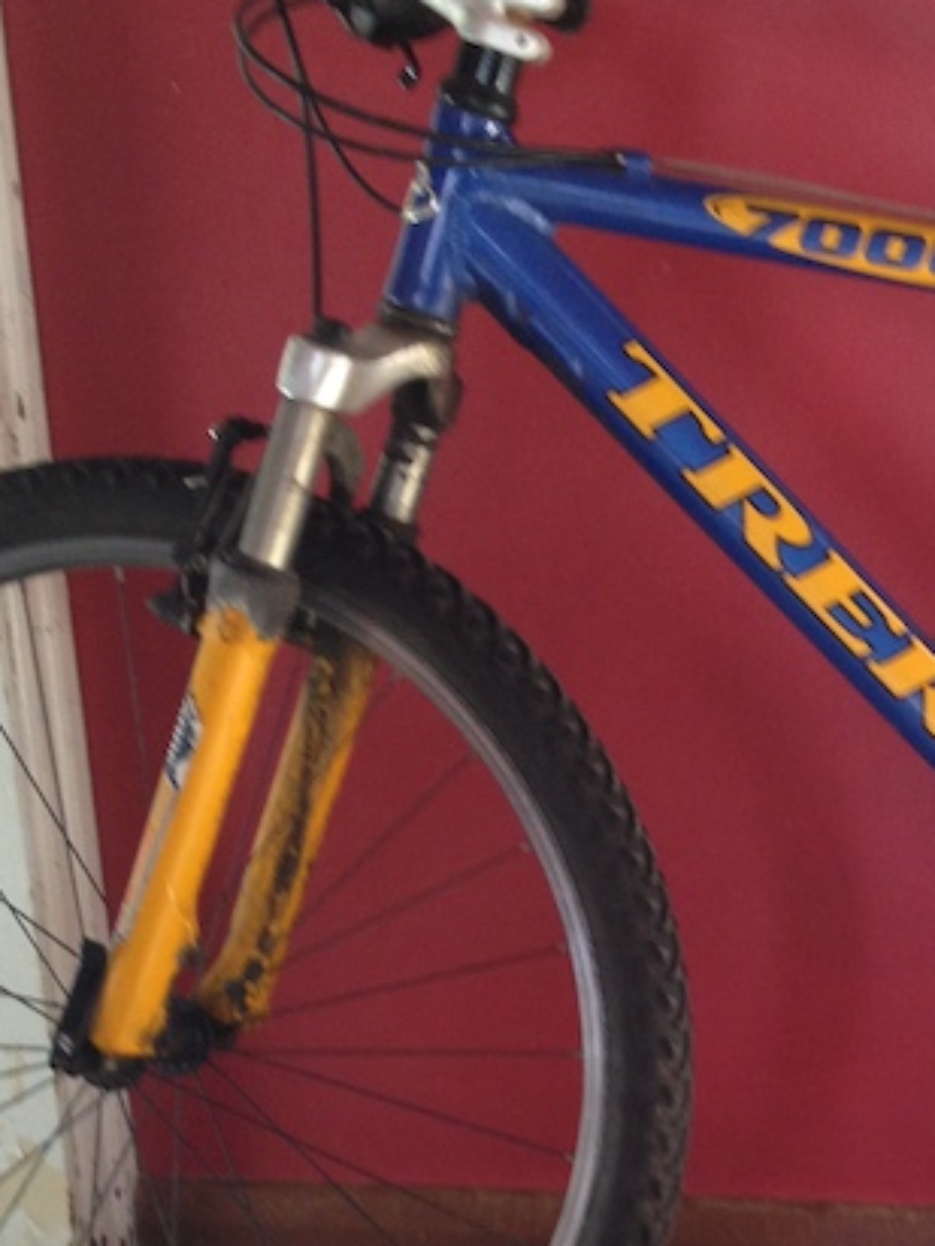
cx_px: 1032
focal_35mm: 87
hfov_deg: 16.5
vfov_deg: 22.1
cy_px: 1071
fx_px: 3133
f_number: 2.4
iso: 80
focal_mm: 4.28
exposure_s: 1/20
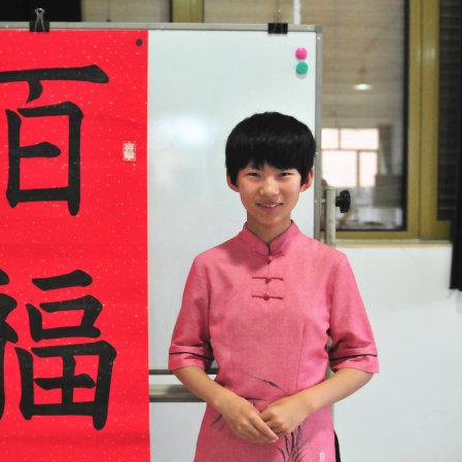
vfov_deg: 36.1
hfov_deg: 35.8
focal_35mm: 47
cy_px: 229
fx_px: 710
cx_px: 167
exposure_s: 1/320
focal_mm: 24
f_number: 2.8
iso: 1600
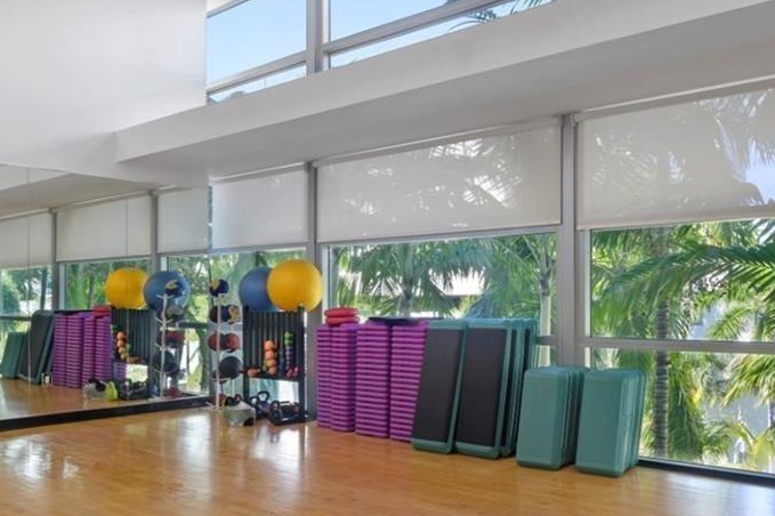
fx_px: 710
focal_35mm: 33
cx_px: 458
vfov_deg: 39.8
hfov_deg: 56.9
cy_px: 305
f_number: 8
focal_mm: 14
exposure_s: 1/6
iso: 125
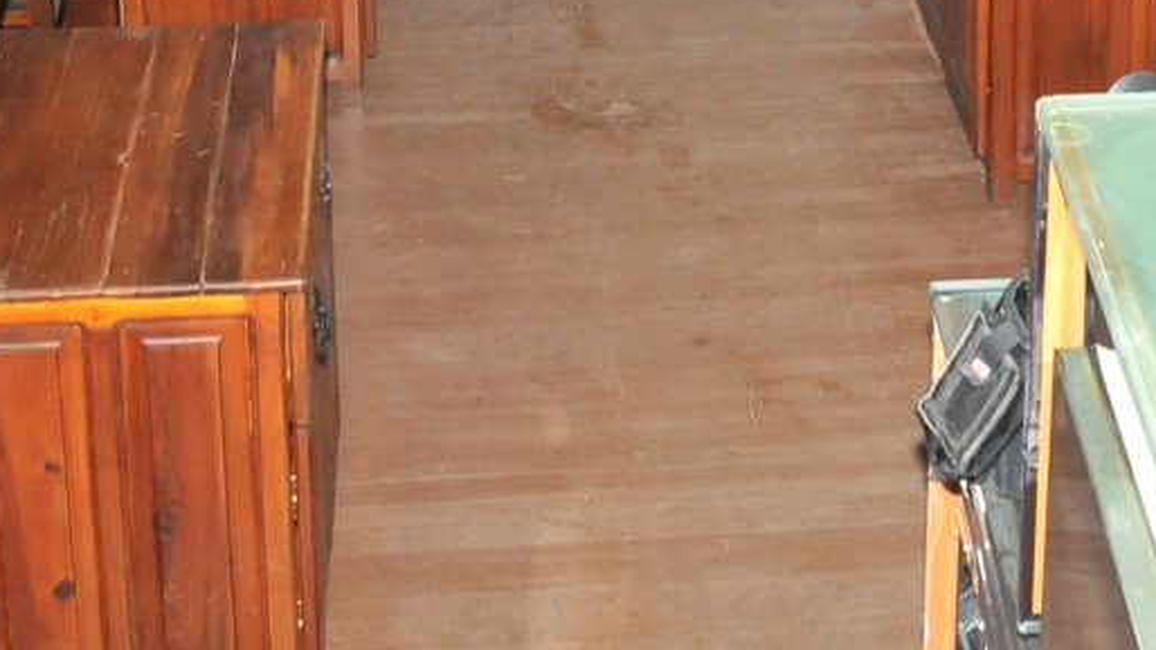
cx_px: 882
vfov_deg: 11.7
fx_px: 3034
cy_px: -343
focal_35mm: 99
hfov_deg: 21.4
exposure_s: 1/60
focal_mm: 18
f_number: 7.1
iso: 800
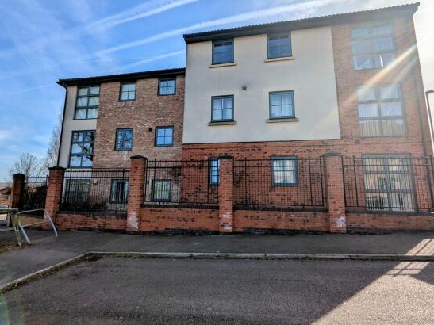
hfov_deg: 91.0
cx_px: 214
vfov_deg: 74.7
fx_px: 213
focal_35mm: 17
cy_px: 154
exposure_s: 1/4219
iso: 55
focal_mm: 2.35
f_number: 2.2
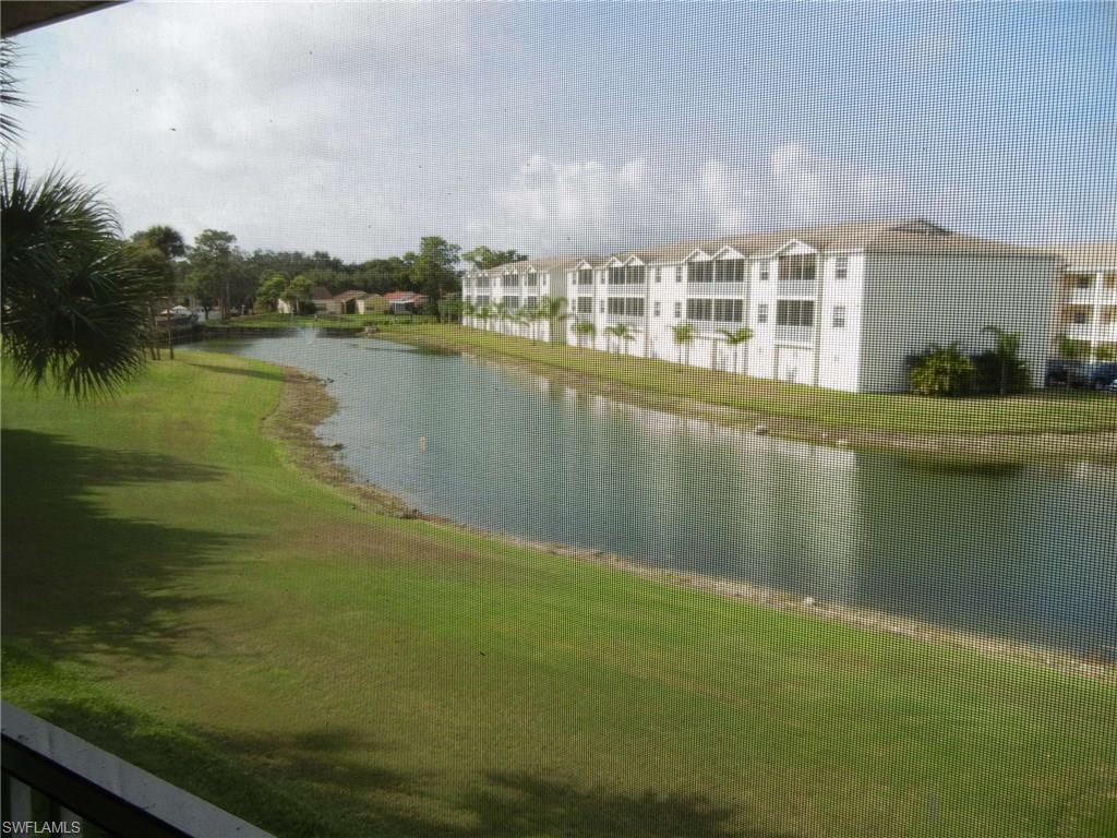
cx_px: 558
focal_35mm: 30
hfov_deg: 60.0
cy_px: 419
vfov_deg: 46.8
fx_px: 968
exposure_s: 1/914
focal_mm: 5.4
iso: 160
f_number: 3.5
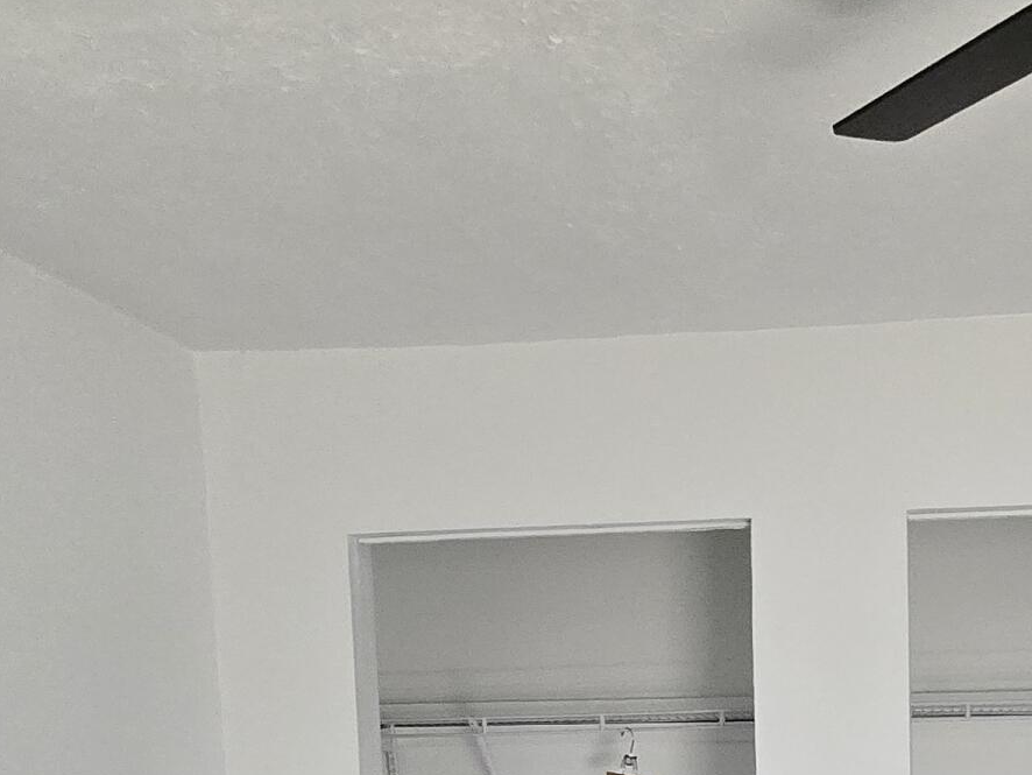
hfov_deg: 41.2
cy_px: 907
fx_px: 1312
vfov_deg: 28.9
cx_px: 822
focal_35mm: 44
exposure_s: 1/60
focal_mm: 1.7
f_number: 2.2
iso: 320
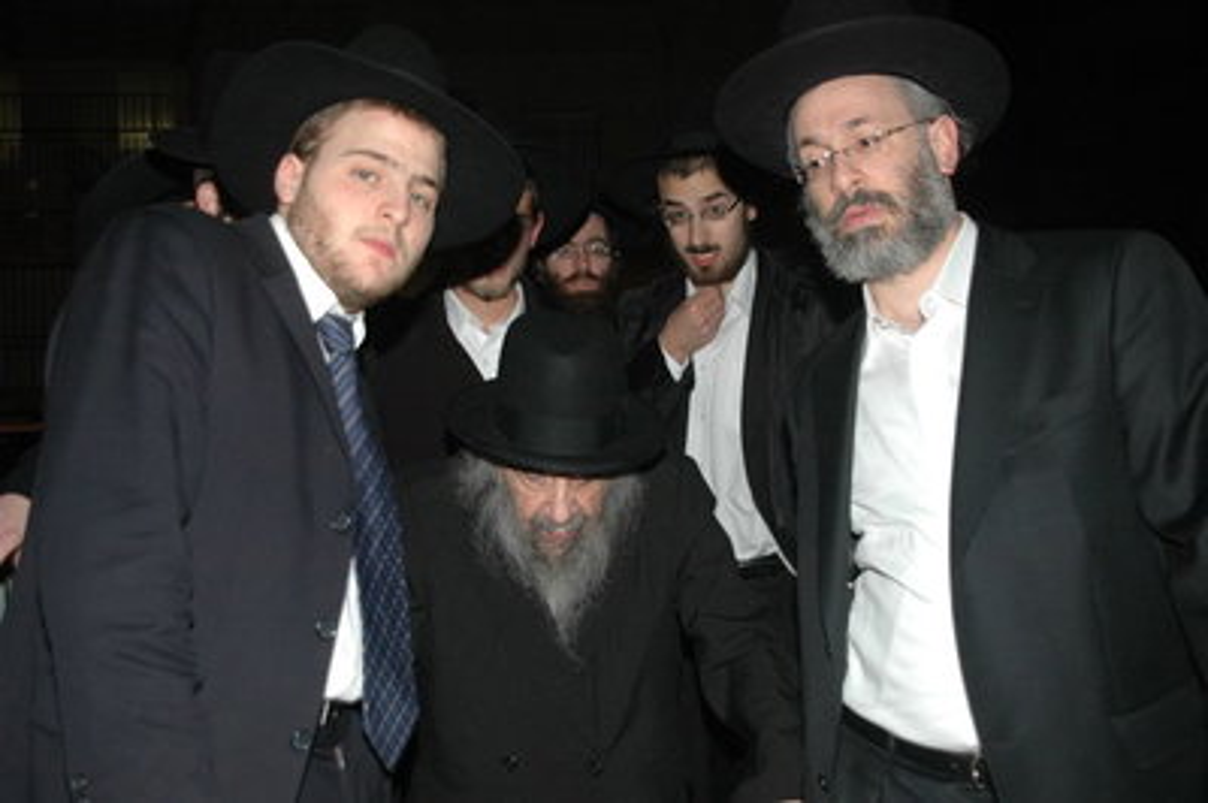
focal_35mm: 39
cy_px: 402
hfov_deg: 49.6
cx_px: 604
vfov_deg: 34.2
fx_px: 1308
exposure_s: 1/60
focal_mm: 26
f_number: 5
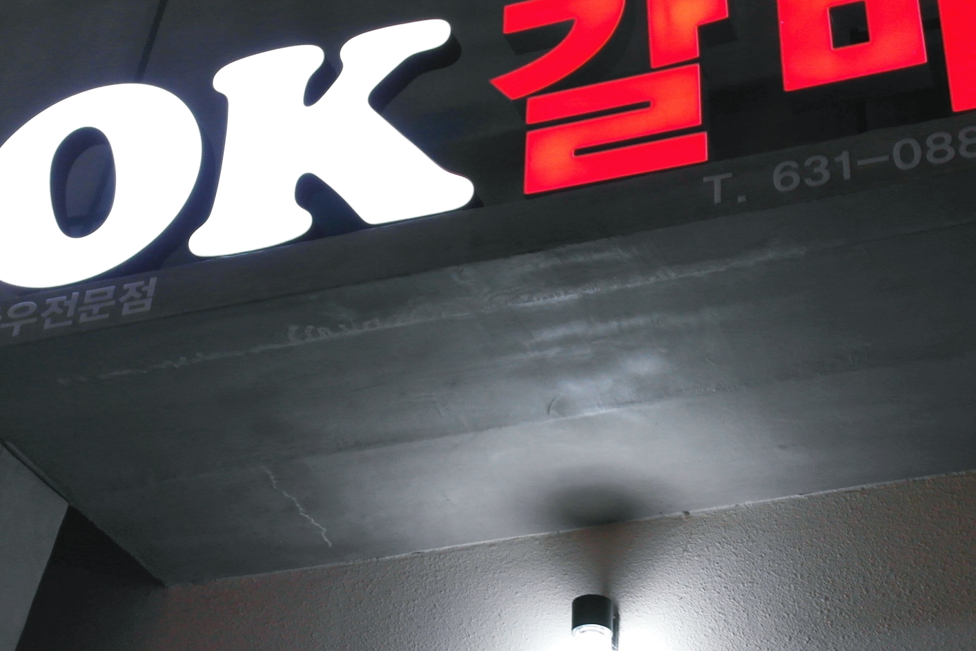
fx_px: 1898
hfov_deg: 28.8
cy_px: 213
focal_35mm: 70
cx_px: 542
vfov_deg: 19.4
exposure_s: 1/50
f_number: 3.5
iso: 400
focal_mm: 22
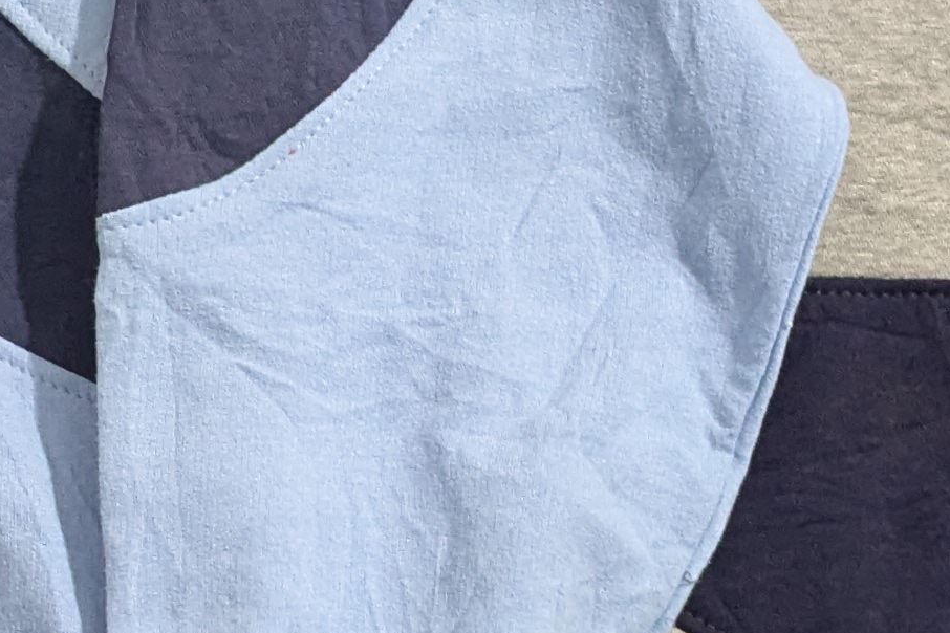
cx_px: 425
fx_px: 3298
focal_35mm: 125
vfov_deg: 10.9
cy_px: 515
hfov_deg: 16.4
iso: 445
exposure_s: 1/33.3
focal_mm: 4.38
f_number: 1.73
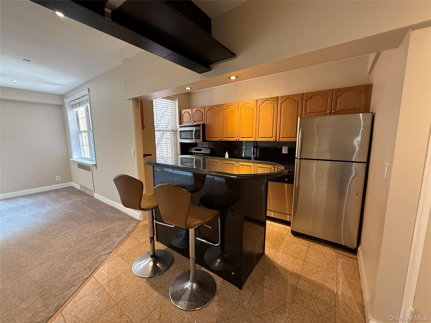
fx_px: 174
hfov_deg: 102.1
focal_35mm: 14
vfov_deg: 85.7
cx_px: 216
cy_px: 162
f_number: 2.2
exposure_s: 1/60
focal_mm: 2.22
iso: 500
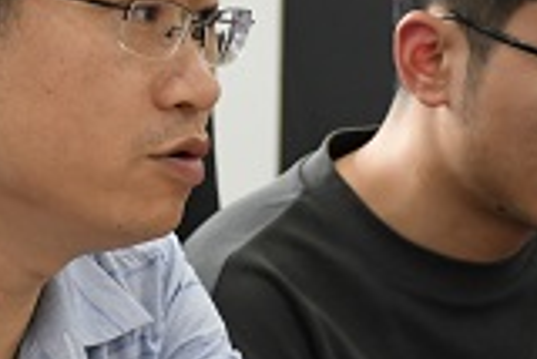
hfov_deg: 4.6
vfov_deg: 3.1
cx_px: 346
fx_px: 6718
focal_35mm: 450
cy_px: 376
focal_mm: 80
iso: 2000
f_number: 5.3
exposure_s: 1/125
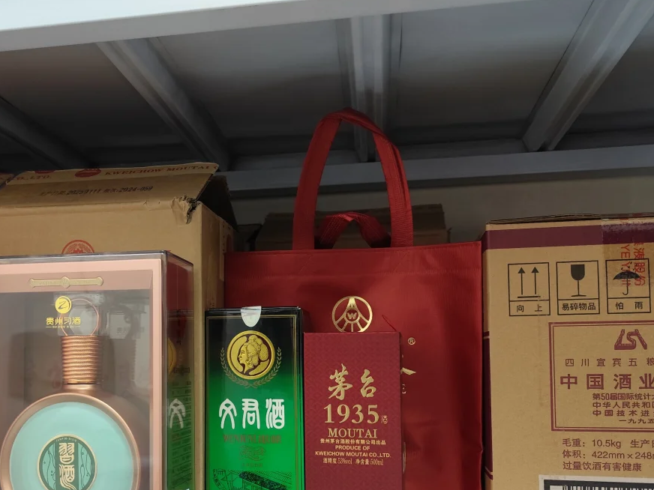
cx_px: 230
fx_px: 718
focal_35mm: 38
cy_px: 328
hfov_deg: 48.3
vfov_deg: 37.3
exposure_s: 1/25
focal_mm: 6.14
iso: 1000
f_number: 1.65
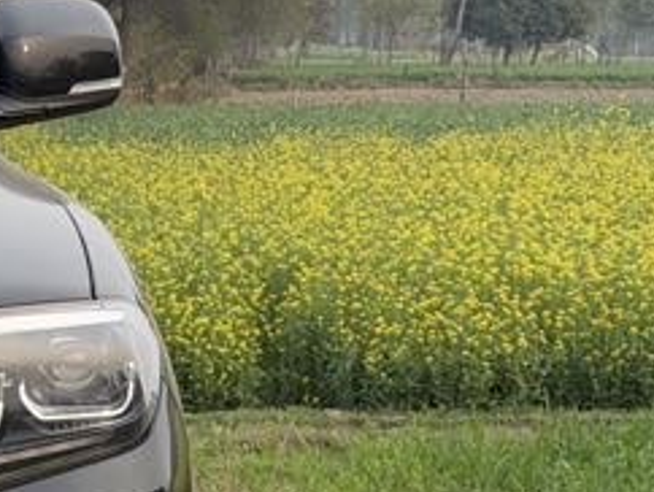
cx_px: -624
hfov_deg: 9.2
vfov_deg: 7.3
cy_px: 378
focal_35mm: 203
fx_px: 3839
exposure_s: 1/1149
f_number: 1.78
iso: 80
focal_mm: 6.76
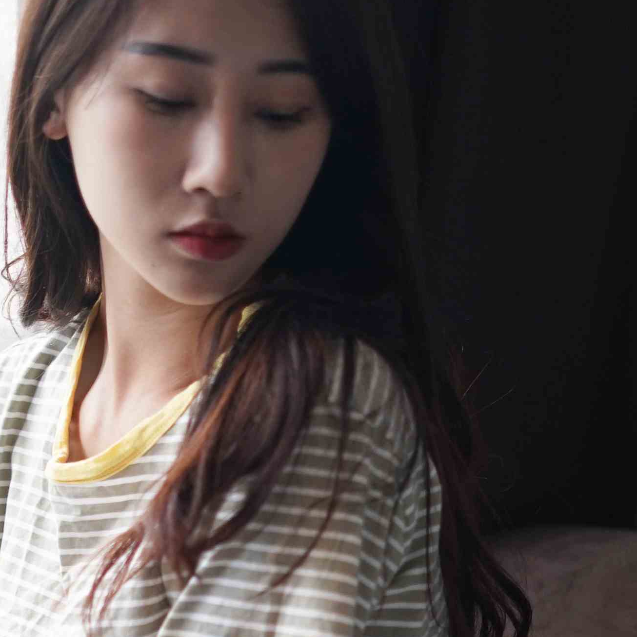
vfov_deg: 12.0
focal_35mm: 138
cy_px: 975
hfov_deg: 12.6
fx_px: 2873
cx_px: 242
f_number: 2
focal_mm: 50
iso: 500
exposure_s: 1/100
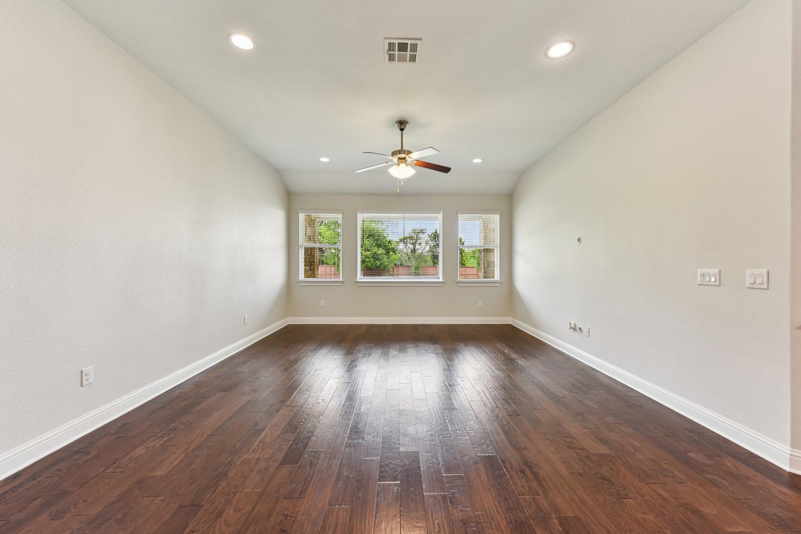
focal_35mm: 14
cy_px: 267
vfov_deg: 81.2
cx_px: 400
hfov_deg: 104.3
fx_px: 311
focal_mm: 14
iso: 180
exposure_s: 1/15
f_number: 8
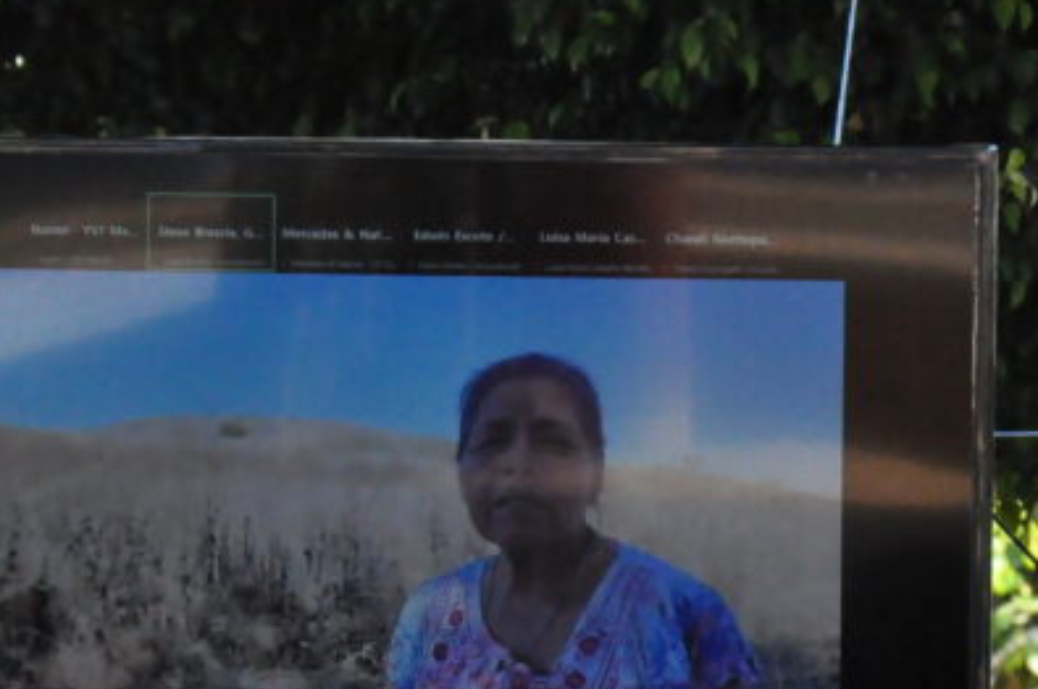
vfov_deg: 3.4
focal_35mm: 408
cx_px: 544
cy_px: 586
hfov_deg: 5.1
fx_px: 11753
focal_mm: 105
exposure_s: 1/2500
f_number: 5.6
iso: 3200
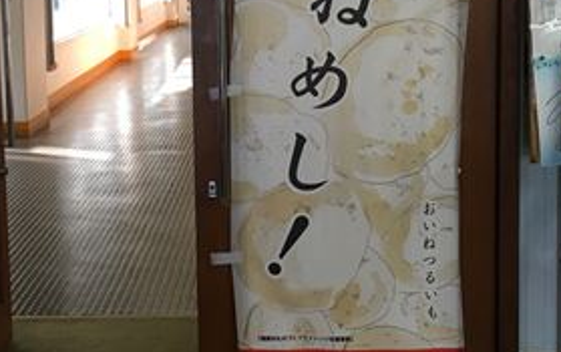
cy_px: 68
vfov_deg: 19.6
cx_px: 257
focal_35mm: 66
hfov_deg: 31.0
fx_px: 1010
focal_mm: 4.15
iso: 25
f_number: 2.2
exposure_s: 1/30
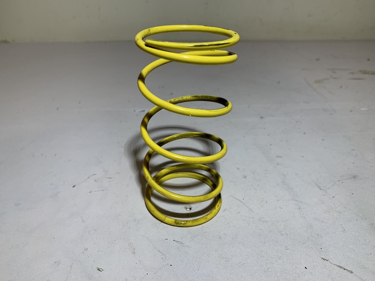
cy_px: 140
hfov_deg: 67.3
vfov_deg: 53.1
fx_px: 282
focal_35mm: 26
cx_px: 188
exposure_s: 1/122
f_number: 1.8
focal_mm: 4.25
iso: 25
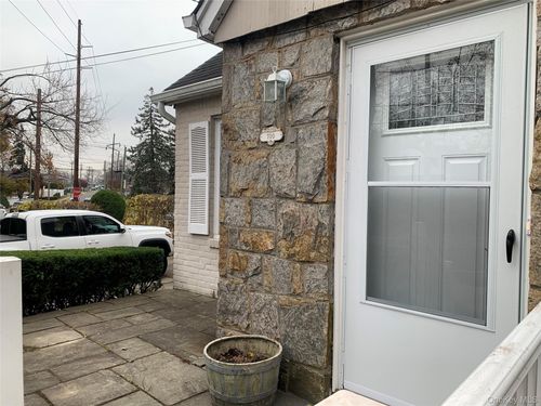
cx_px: 270
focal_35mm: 26
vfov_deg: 53.1
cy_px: 203
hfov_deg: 67.3
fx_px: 406
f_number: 1.8
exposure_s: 1/161
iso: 25
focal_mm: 4.25
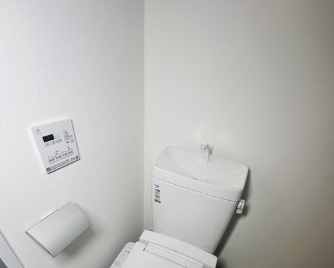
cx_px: 171
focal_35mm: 19
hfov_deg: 83.2
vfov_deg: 66.3
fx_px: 188
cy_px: 202
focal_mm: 2.22
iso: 50
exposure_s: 1/99
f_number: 2.2
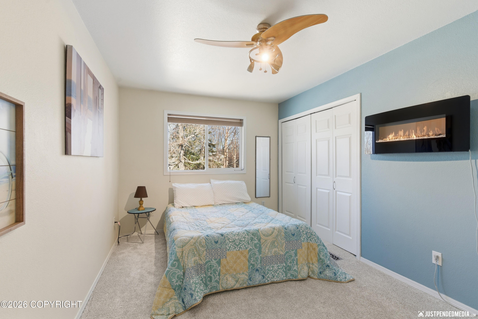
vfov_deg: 73.7
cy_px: 160
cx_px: 239
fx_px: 212
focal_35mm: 16
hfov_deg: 96.7
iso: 100
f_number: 8
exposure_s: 1/40
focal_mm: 16
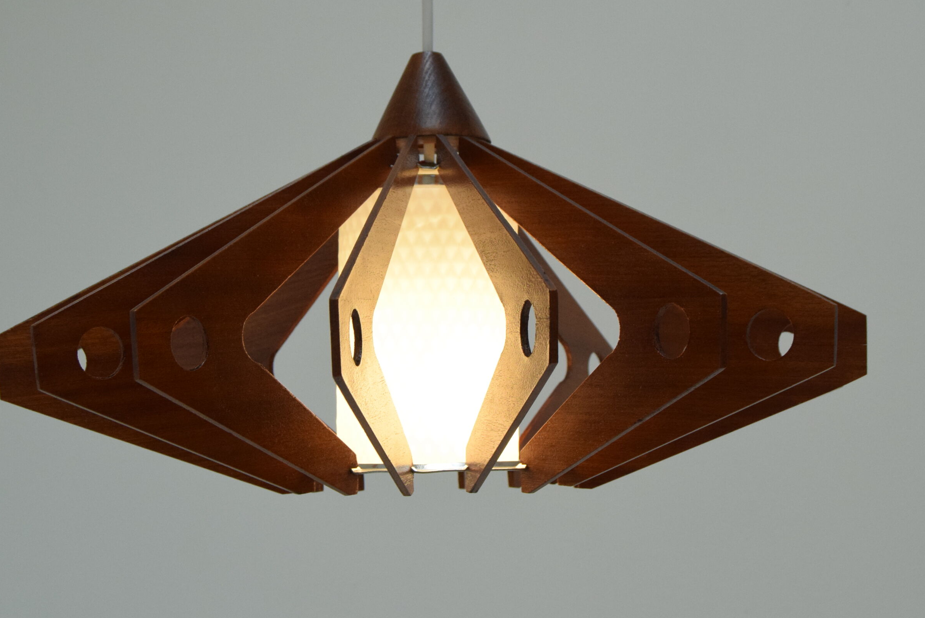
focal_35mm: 66
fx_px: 1687
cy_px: 250
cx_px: 440
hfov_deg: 30.7
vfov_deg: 20.7
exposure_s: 1/200
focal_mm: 35
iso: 1600
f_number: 7.1
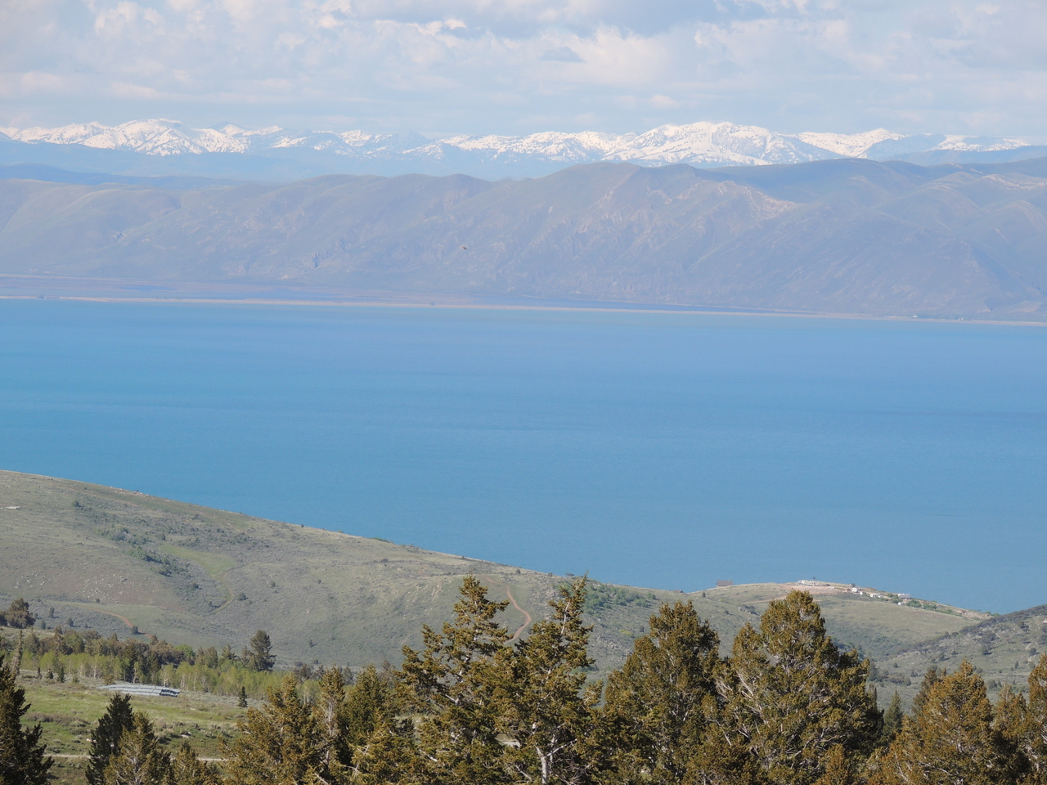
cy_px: 392
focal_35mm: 250
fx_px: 7562
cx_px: 524
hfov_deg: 7.9
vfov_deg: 5.9
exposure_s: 1/640
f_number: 4.7
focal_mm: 44.5
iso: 100
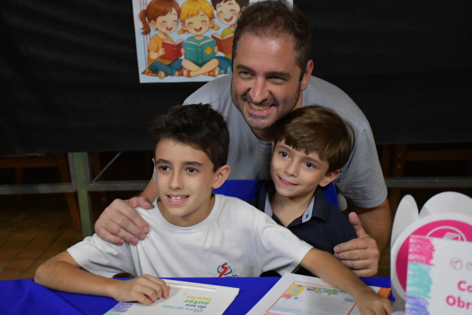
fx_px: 682
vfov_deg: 26.0
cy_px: 158
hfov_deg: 38.2
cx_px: 236
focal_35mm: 52
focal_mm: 35
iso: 5600
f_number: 4.2
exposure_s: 1/60
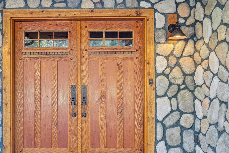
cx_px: 81
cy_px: 87
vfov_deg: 35.0
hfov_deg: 50.0
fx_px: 242
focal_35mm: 38
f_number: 6.3
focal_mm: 18
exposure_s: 1/10
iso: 100
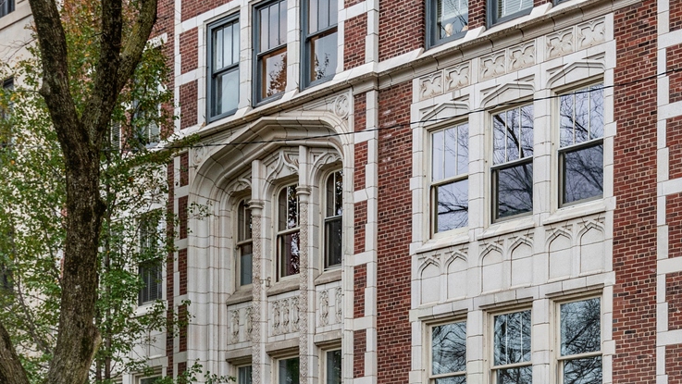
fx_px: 1248
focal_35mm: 69
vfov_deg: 17.1
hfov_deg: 28.1
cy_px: 378
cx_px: 730
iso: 500
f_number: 8
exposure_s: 1/100
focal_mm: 30
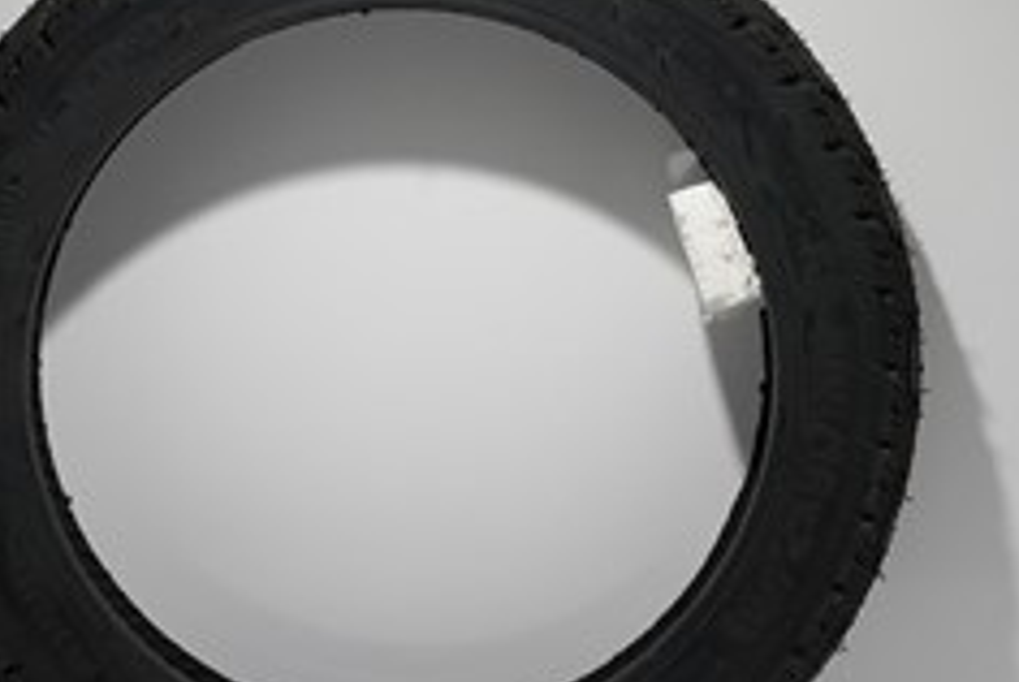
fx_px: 4081
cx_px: 406
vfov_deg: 9.6
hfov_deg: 14.2
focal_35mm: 144
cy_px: 378
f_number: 2.8
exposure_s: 1/400
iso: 80
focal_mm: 85
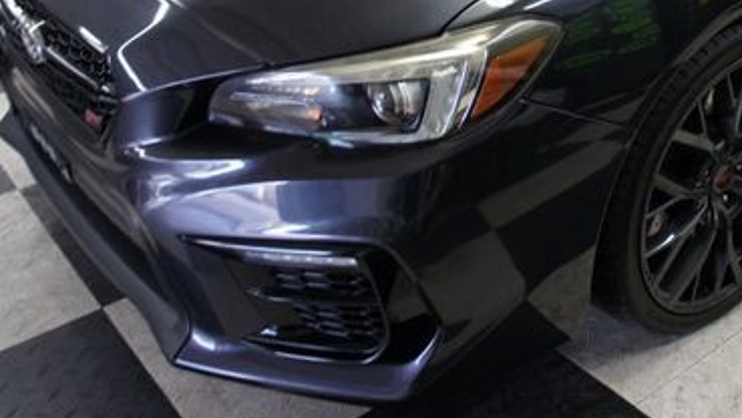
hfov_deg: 40.6
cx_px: 579
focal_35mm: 49
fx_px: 965
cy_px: 4
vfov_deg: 23.5
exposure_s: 1/30
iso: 250
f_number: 3.5
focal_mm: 18
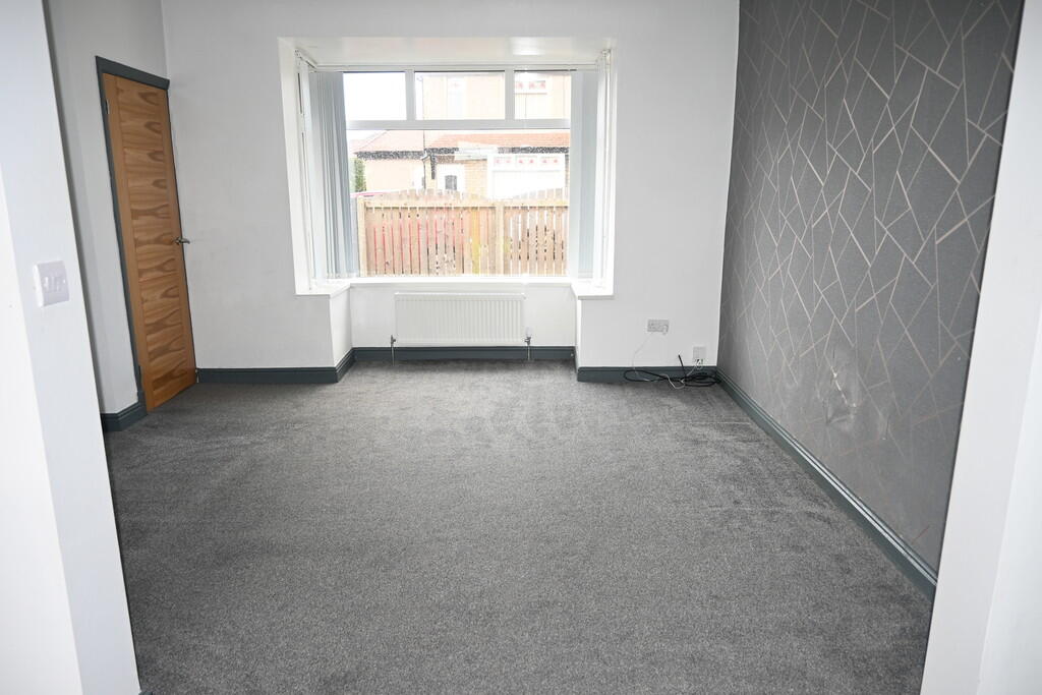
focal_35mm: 24
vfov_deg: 53.1
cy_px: 348
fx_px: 695
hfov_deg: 73.7
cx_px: 521
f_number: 3.5
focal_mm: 16
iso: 220
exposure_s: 1/60
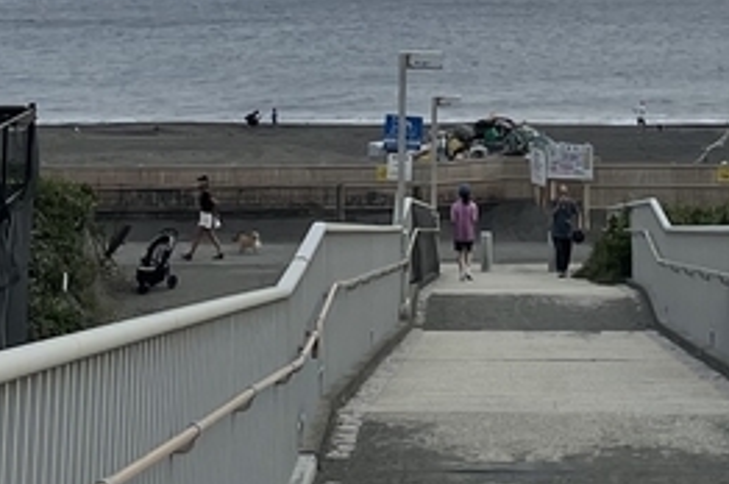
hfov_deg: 16.5
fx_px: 2508
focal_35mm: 124
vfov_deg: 10.0
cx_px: 470
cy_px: -551
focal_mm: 4.2
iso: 32
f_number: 1.6
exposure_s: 1/3401
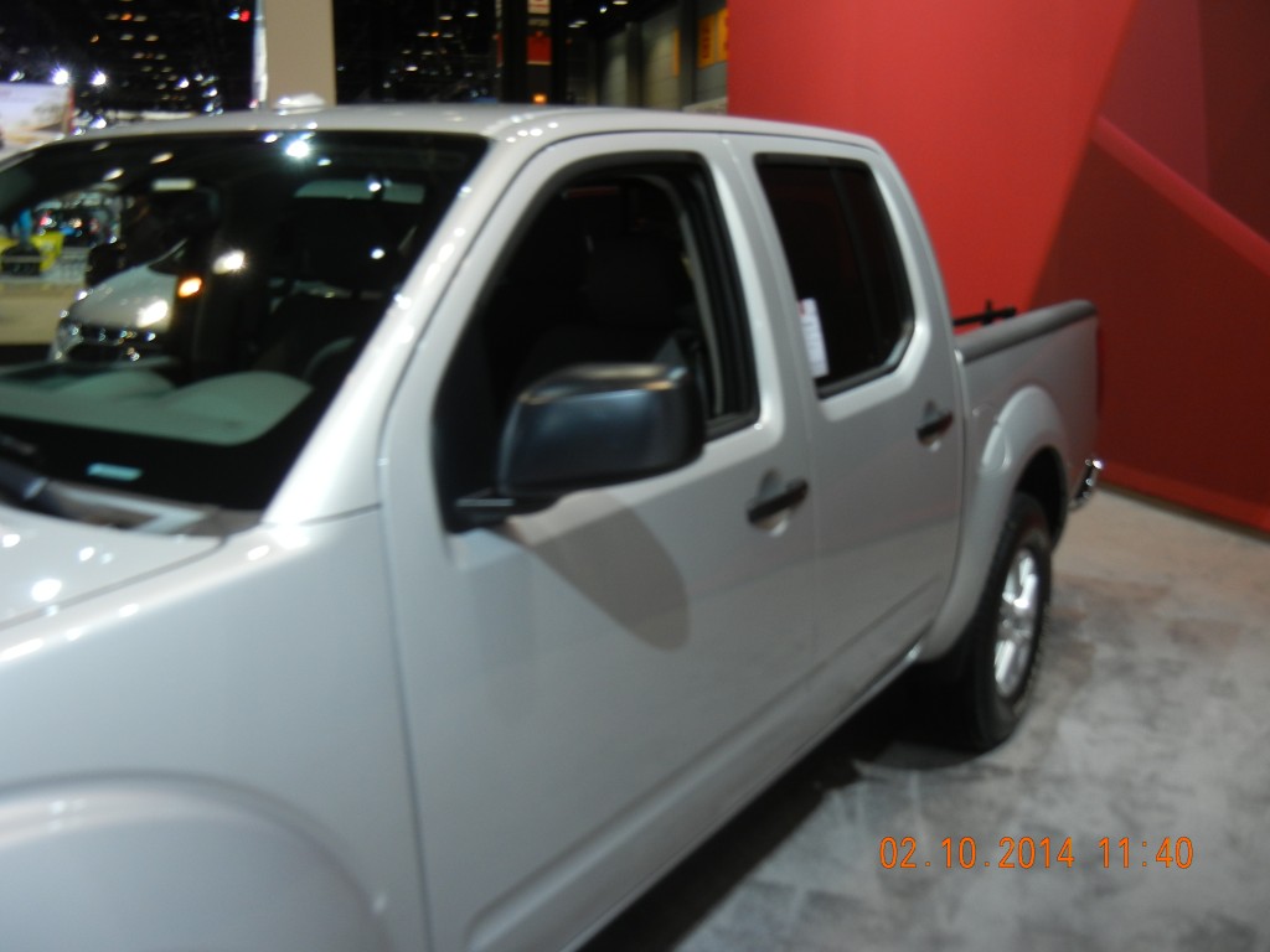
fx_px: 1247
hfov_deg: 54.0
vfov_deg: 41.8
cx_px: 635
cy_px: 476
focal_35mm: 34
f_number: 3.6
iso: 160
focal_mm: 6.2
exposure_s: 1/50.5
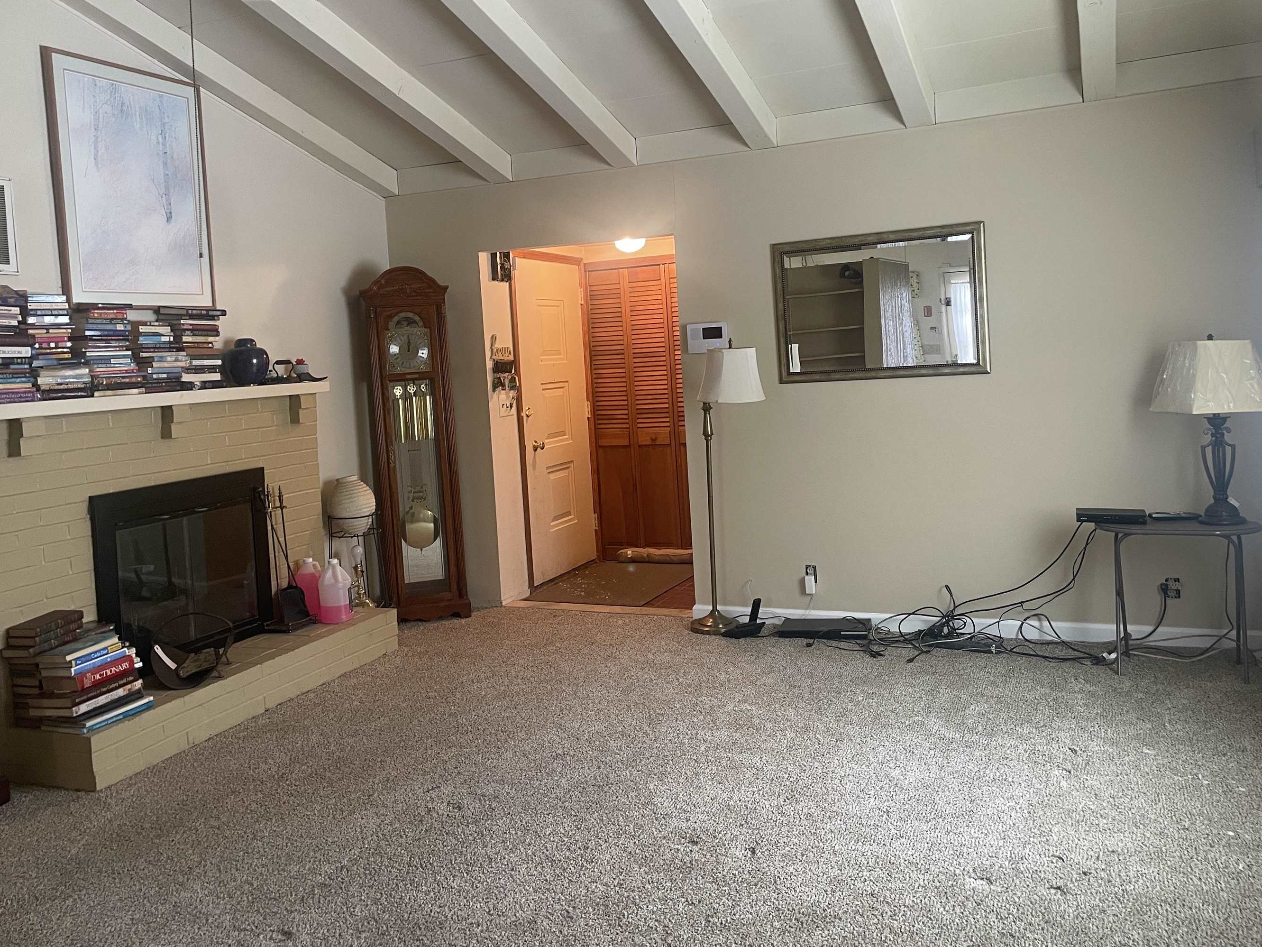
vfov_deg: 46.7
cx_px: 629
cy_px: 418
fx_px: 1094
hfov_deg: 60.0
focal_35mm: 30
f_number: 1.6
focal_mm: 4.2
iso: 160
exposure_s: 1/60
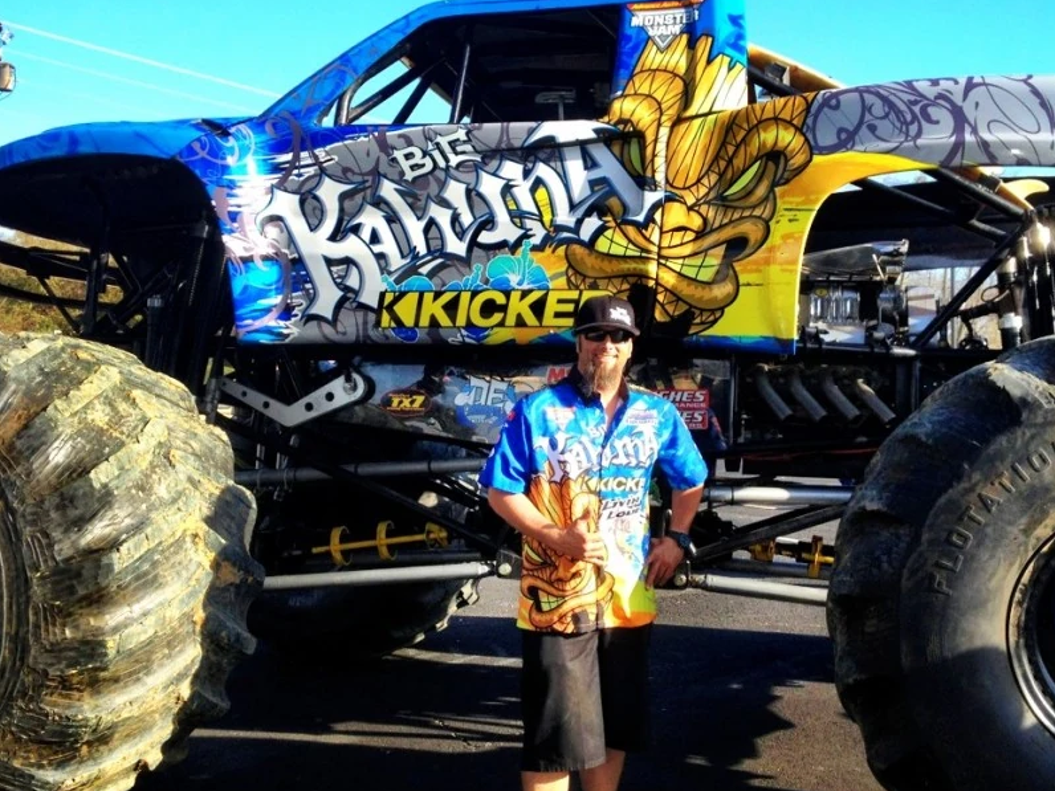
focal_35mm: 45
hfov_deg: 42.0
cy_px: 386
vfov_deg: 32.2
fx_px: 1371
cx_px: 571
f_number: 2.4
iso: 64
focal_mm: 4.28
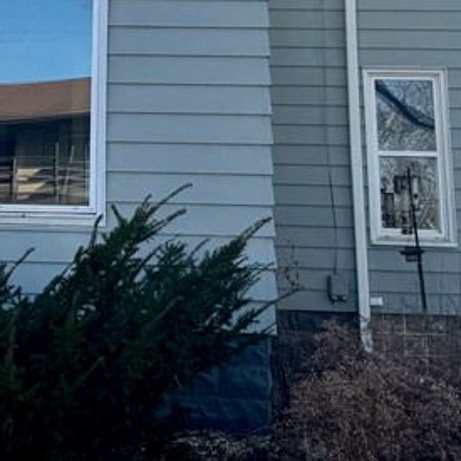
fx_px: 1190
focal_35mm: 79
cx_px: 72
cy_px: -42
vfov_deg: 20.9
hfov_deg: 21.6
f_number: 1.78
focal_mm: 6.76
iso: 80
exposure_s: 1/1818
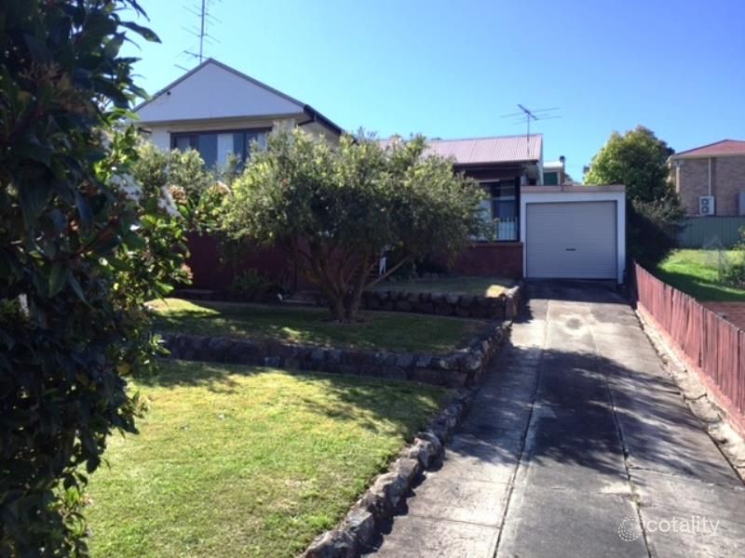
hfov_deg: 61.7
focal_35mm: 29
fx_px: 624
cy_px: 279
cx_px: 372
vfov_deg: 48.2
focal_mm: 4.15
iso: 32
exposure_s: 1/1364
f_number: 2.2
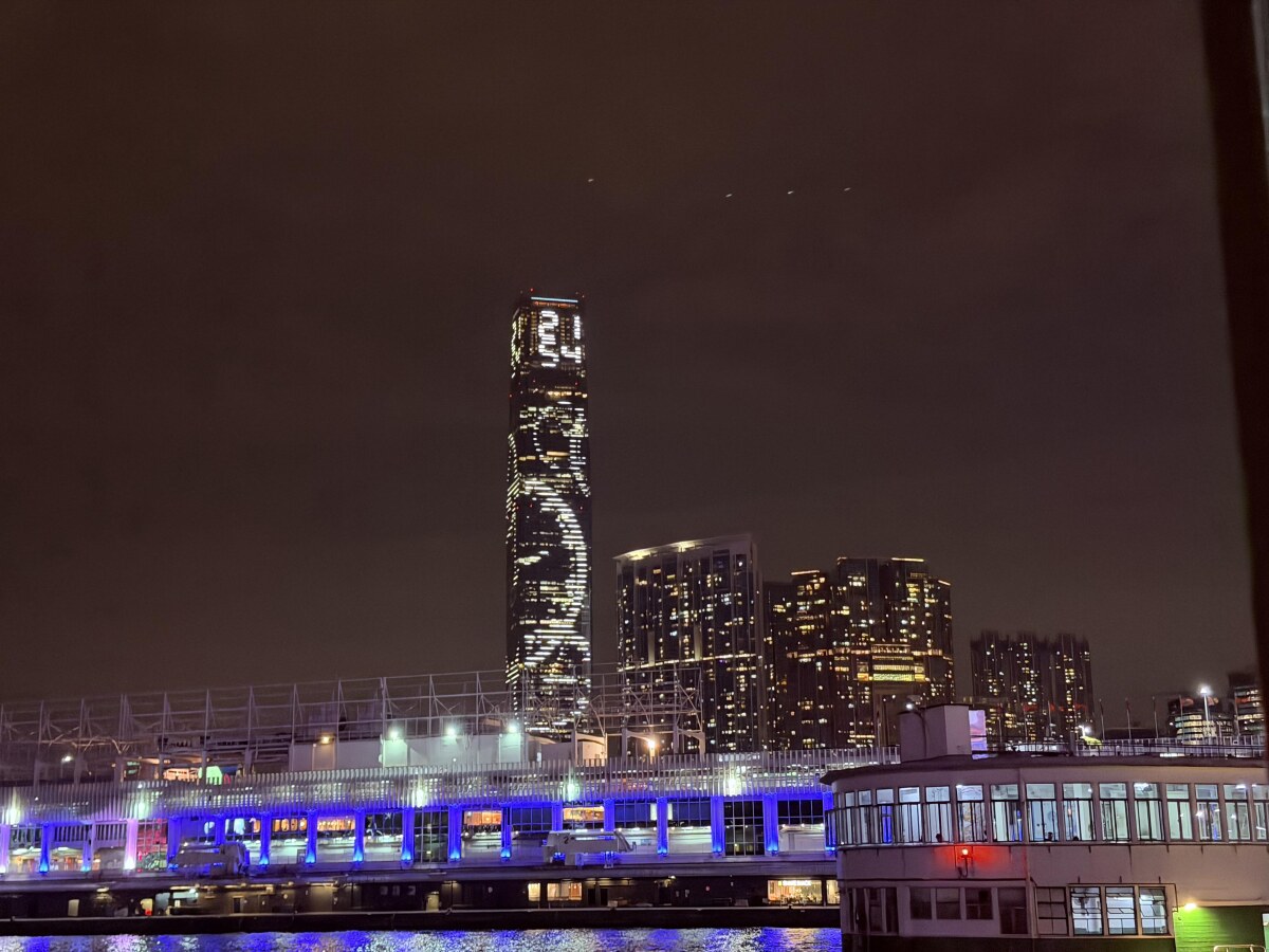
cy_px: 476
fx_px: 1760
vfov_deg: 30.3
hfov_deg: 39.7
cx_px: 634
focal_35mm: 48
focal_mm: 6.76
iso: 640
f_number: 1.78
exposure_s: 1/20
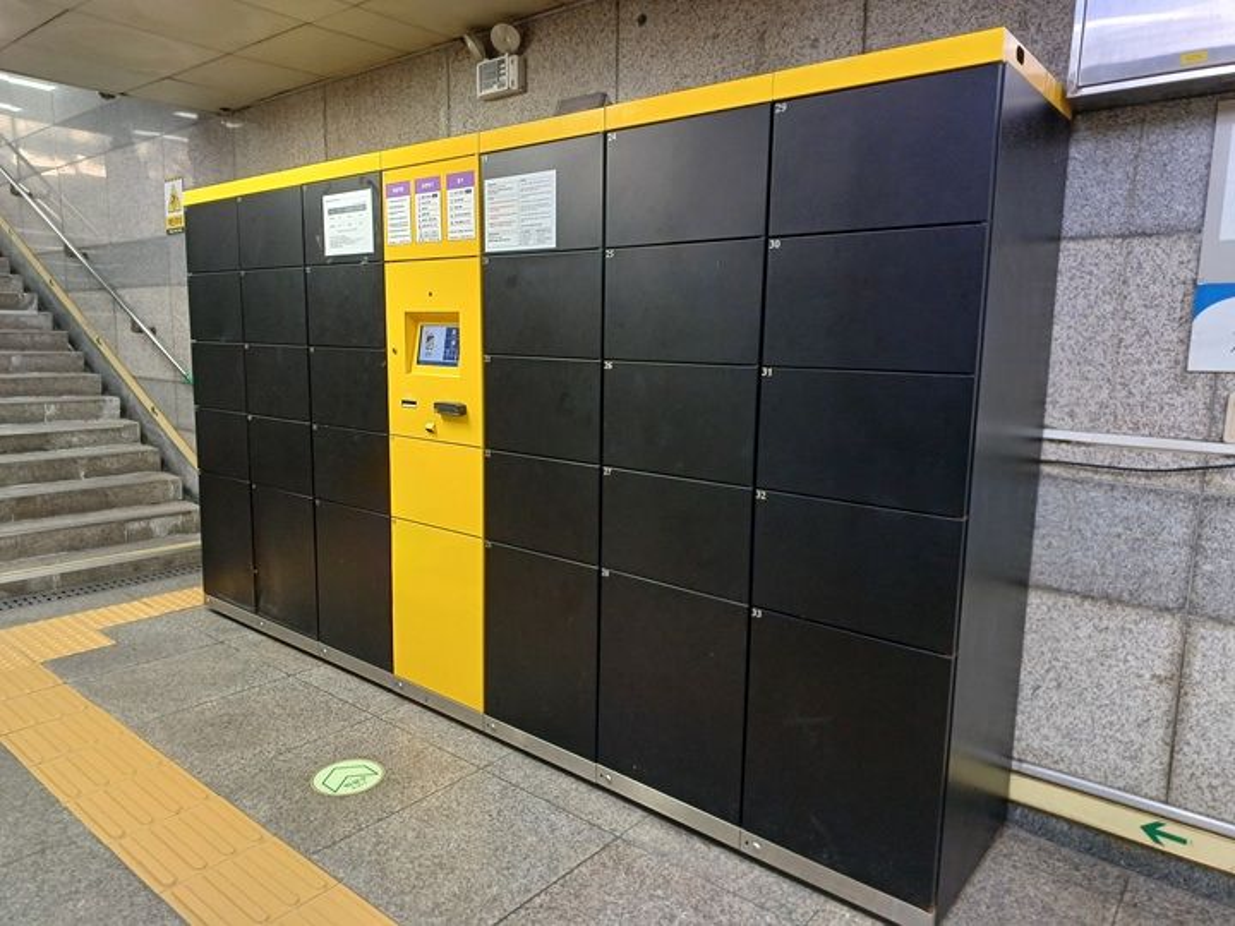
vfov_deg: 58.9
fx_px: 821
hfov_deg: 73.9
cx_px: 618
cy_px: 463
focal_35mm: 23
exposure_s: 1/30
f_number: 1.8
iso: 200
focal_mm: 5.06
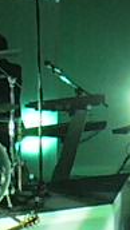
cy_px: 88
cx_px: 55
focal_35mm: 798
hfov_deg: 1.5
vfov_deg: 2.7
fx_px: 4881
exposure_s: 1/30
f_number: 4.4
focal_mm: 32.5
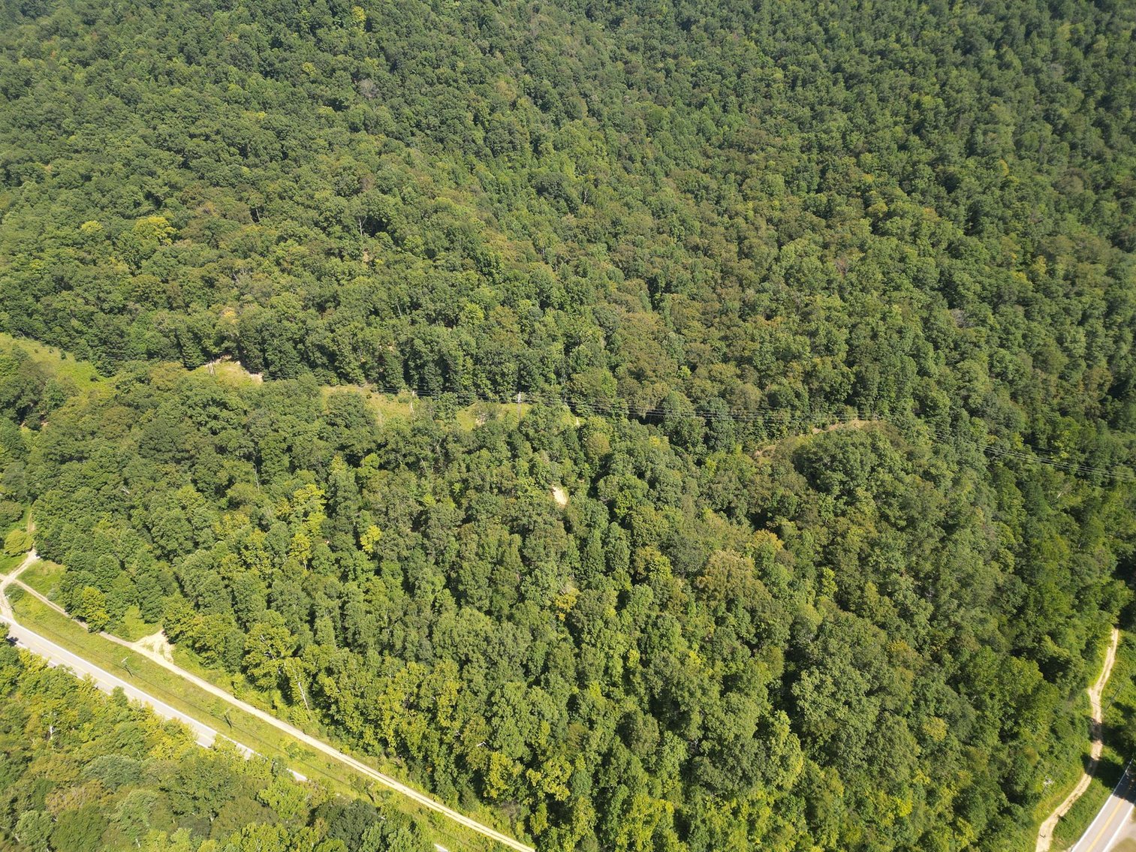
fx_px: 788
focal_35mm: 24
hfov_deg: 71.6
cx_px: 568
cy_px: 426
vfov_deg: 56.8
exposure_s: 1/1000
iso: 100
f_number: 1.7
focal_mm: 6.72
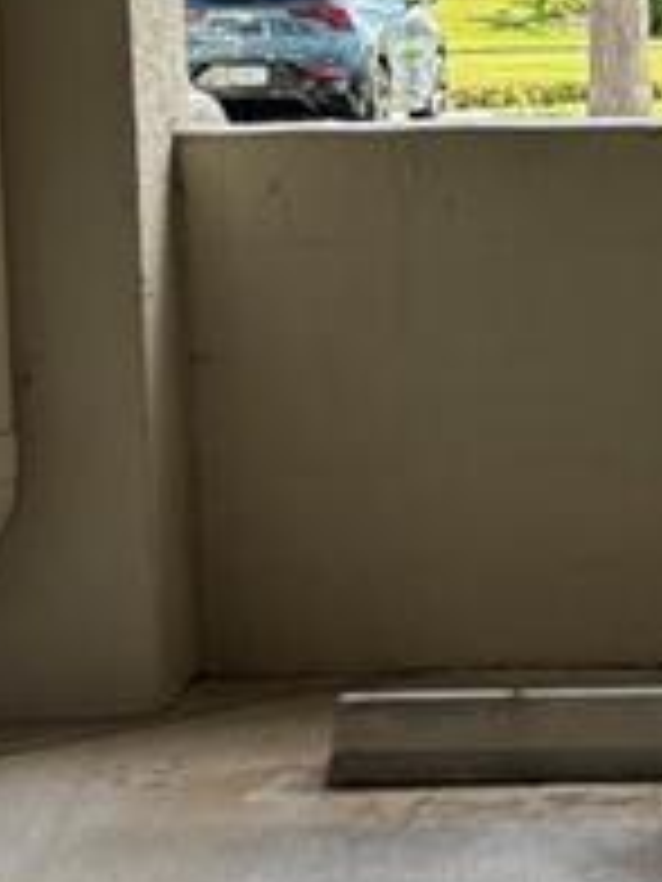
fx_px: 3748
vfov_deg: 13.4
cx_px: 775
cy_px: 405
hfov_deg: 10.0
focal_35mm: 147
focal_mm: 6.76
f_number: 1.78
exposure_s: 1/938
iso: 80
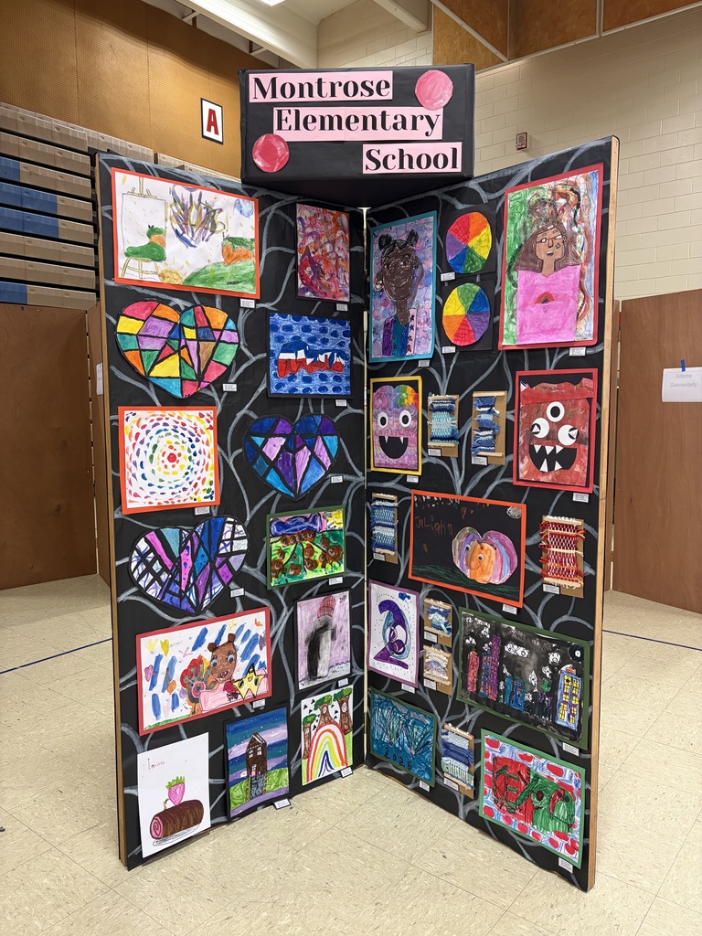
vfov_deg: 67.3
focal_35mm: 26
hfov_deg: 53.1
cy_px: 468
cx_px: 351
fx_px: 703
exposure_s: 1/60
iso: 160
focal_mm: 5.96
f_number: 1.6
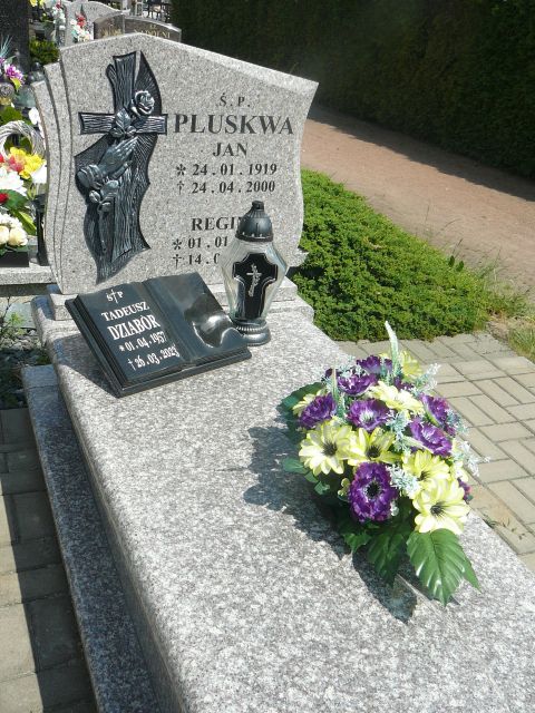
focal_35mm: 35
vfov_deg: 52.6
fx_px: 721
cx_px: 268
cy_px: 356
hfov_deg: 40.7
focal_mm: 5.2
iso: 80
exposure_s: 1/500
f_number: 5
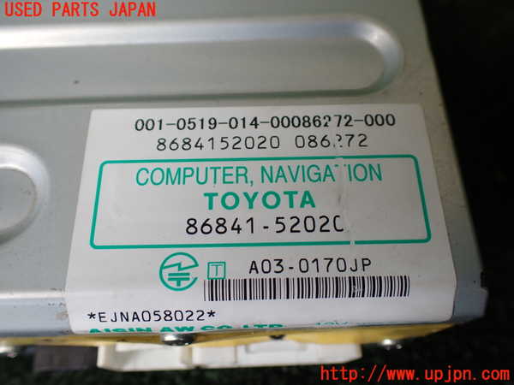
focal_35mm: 30
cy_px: 192
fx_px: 445
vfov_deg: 46.8
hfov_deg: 60.0
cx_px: 257
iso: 100
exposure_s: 1/160
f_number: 2.3
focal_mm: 5.4
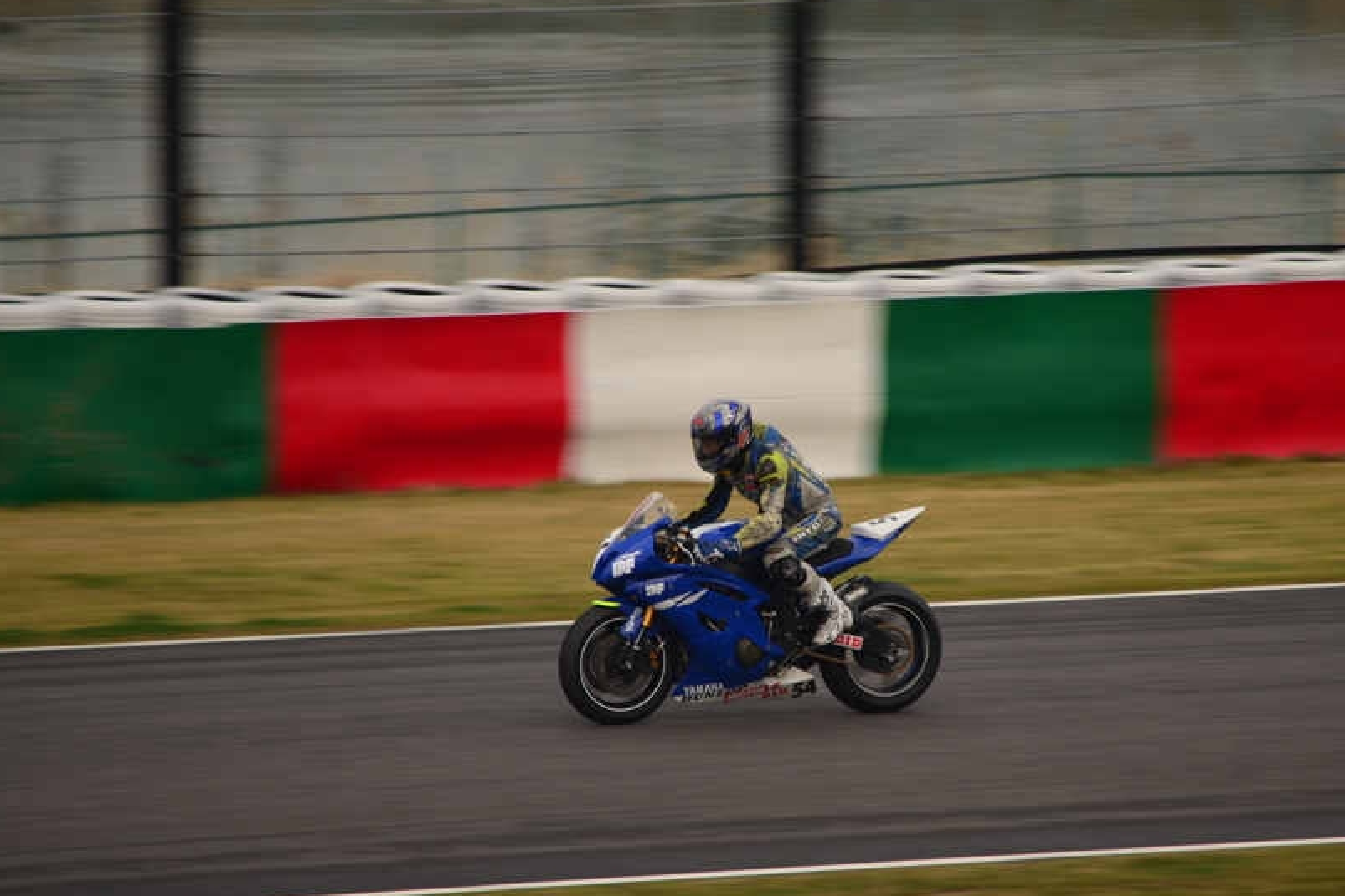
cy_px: 516
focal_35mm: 573
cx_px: 784
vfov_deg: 2.4
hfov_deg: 3.6
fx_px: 21402
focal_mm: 300
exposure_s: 1/250
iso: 100
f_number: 6.3
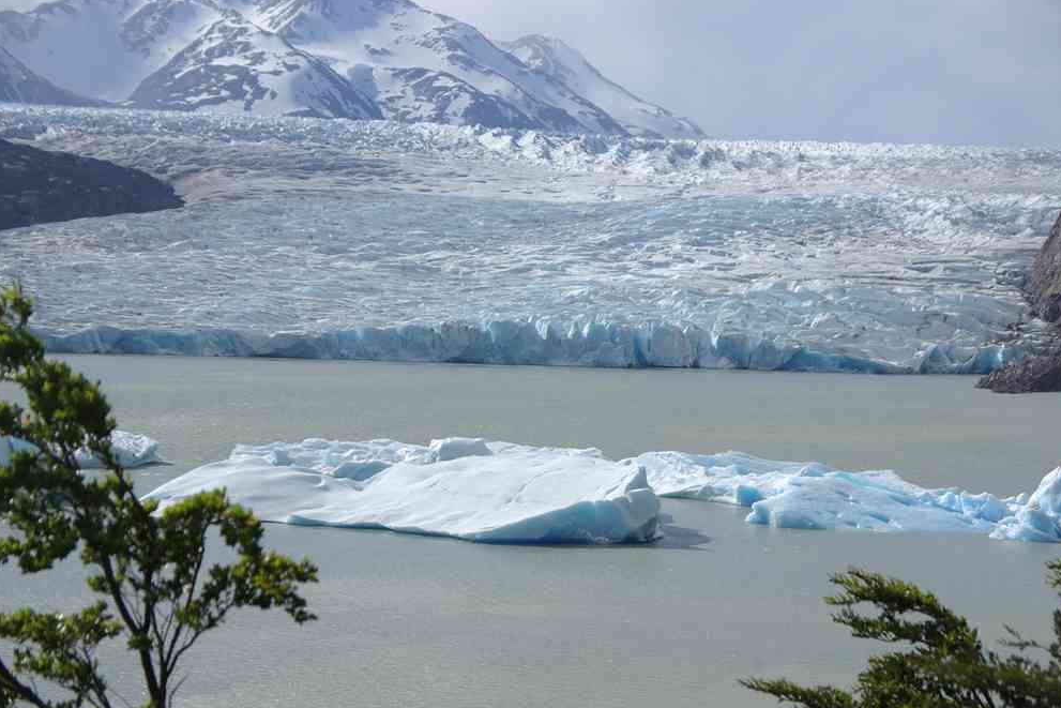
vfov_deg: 13.9
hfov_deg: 20.7
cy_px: 353
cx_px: 532
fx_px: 2903
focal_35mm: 99
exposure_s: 1/350
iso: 100
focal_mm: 65
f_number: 9.5
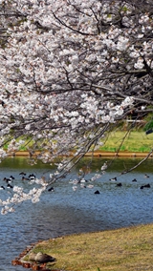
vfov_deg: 4.9
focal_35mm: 442
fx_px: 3184
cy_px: 127
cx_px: 51
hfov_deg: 2.8
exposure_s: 1/500
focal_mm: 300
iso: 400
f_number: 11
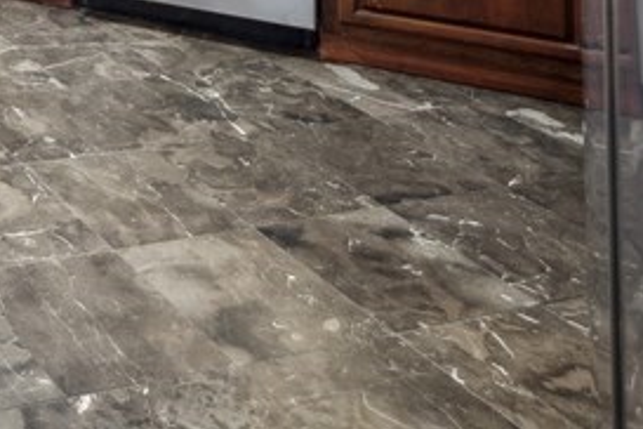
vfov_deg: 17.7
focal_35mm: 60
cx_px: -346
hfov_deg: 24.8
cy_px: -369
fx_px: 1072
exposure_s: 1/3.33
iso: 320
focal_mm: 16
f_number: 8
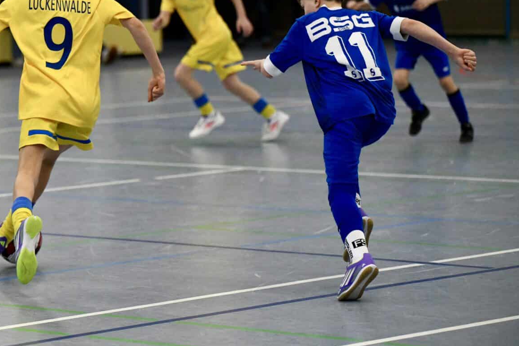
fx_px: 2954
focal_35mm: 205
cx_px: 76
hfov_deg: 10.0
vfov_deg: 6.7
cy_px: 101
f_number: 2.8
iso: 5000
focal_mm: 116
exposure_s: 1/1250
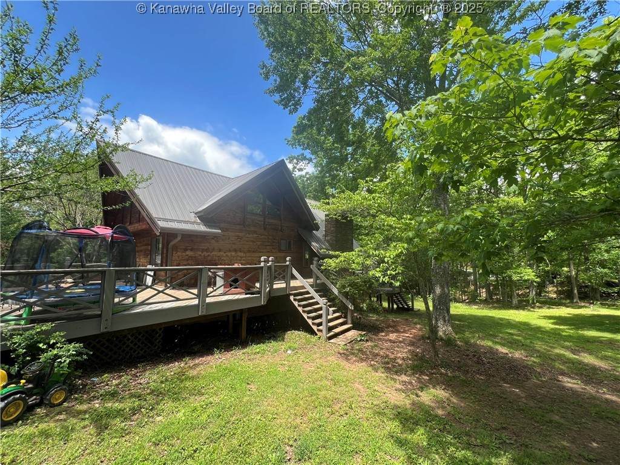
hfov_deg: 106.2
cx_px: 310
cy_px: 232
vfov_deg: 89.9
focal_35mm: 13
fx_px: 233
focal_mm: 1.57
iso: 32
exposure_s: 1/346
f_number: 1.8
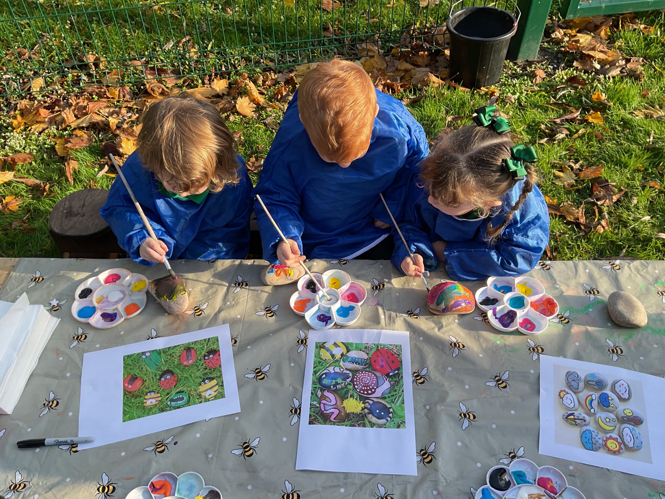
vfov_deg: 48.2
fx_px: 557
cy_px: 250
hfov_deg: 61.7
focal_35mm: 29
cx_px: 332
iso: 16
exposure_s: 1/182
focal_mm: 3
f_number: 1.8
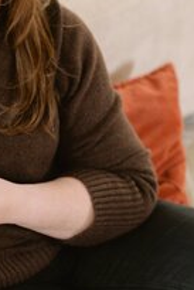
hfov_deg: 9.3
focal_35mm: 146
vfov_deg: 14.0
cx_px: -7
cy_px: 187
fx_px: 1178
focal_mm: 50
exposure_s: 1/125
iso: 800
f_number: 2.5
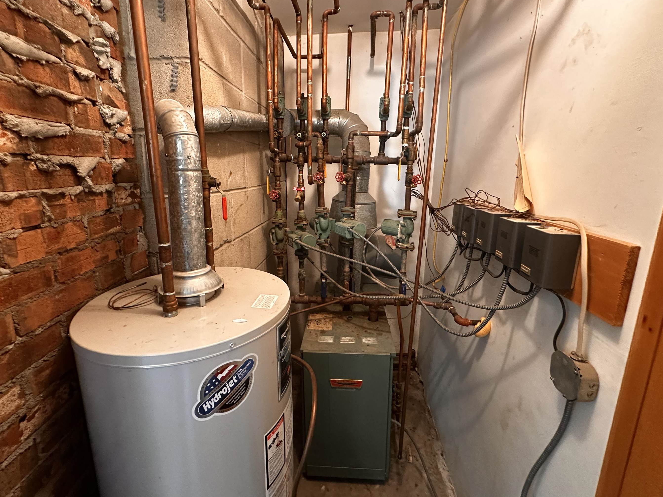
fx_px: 306
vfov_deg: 78.0
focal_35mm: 16
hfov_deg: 94.5
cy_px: 230
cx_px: 324
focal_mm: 2.22
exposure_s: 1/60
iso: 800
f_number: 2.2
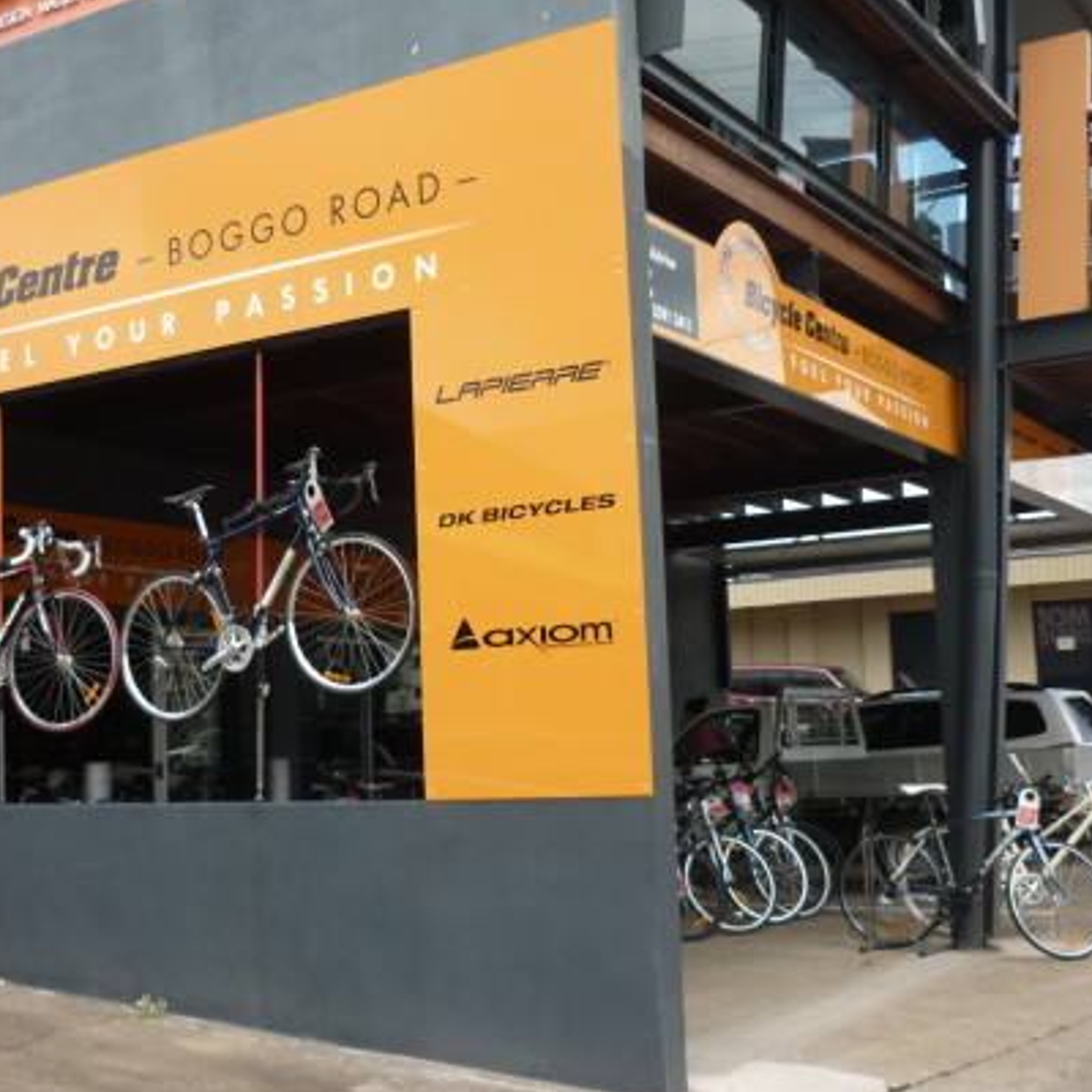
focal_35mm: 46
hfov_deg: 36.6
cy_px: 504
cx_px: 434
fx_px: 1642
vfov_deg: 36.8
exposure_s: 1/400
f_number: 2.8
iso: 80
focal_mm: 5.5
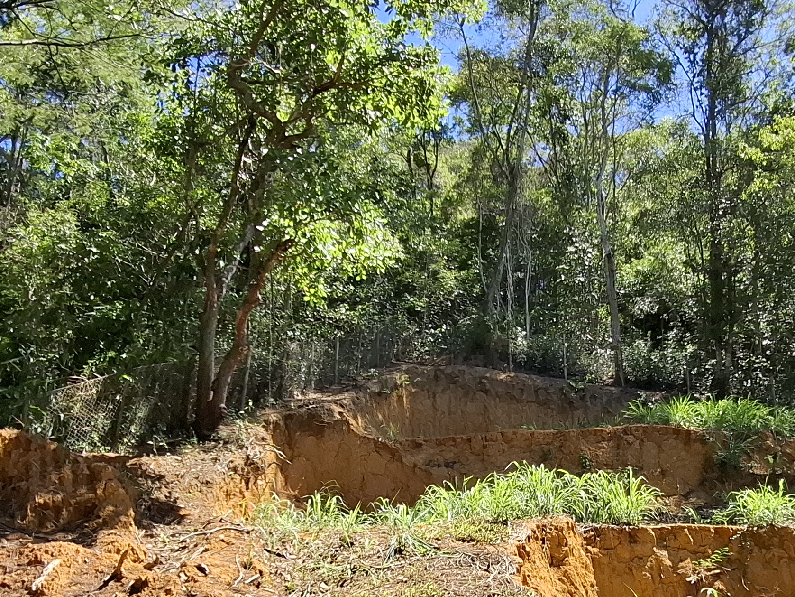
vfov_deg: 44.2
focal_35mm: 31
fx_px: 712
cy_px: 435
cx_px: 460
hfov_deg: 58.1
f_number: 2.2
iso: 40
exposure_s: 1/576
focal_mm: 1.74
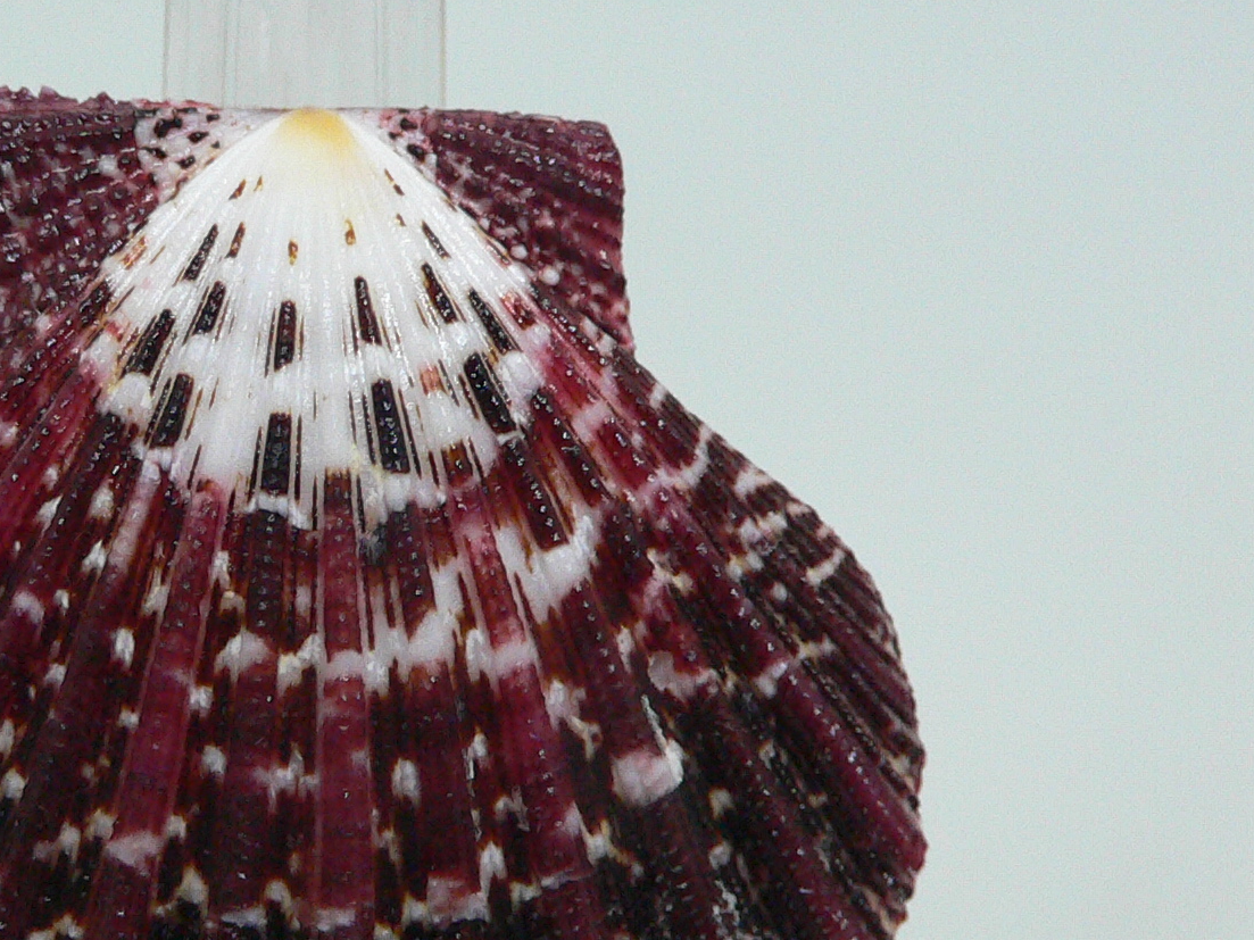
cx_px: 275
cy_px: 681
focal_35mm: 64
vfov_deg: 22.8
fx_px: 2318
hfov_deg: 29.7
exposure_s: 1/40
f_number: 2.8
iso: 200
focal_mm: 4.6
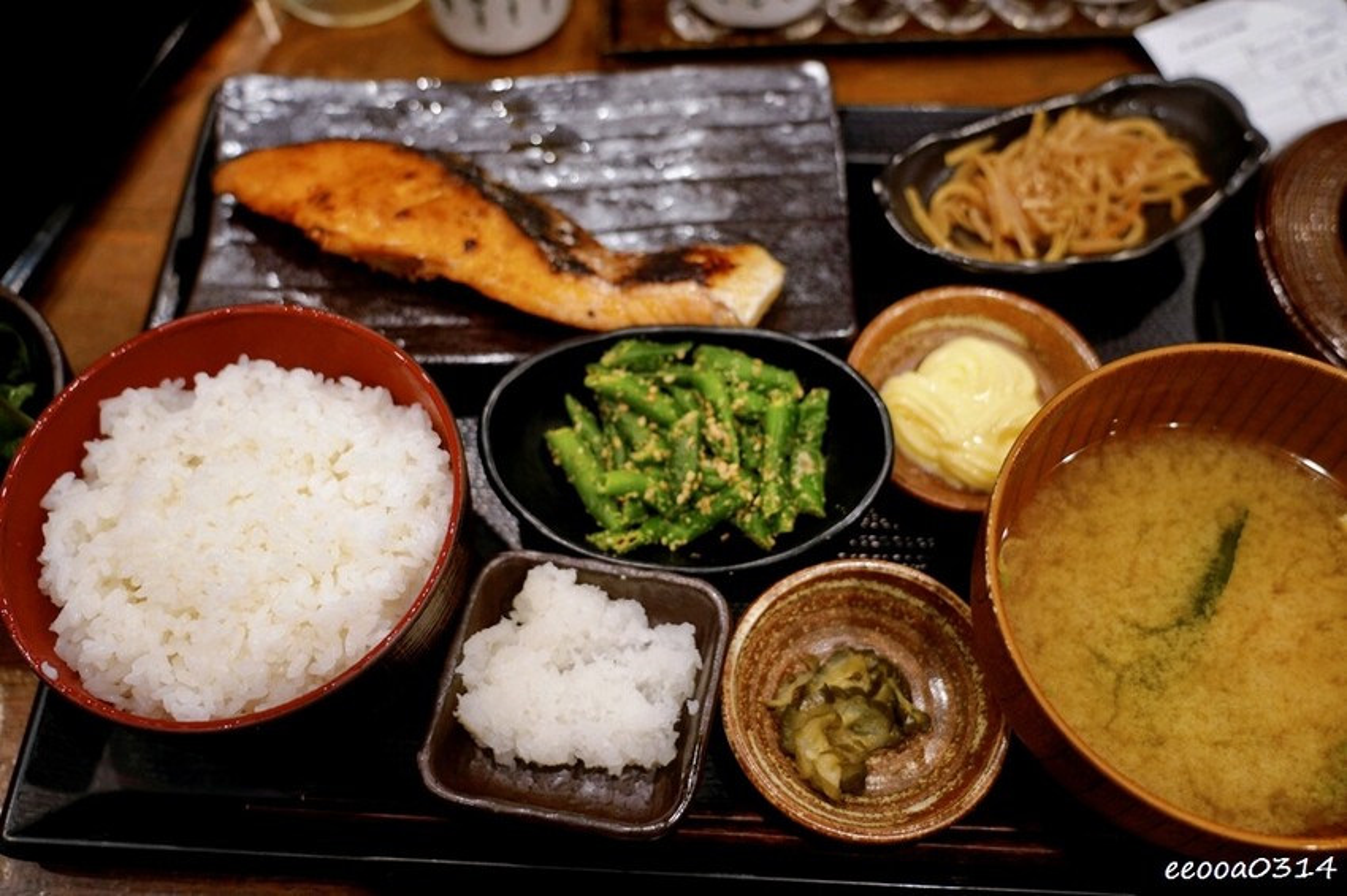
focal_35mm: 34
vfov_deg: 38.9
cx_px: 674
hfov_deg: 55.8
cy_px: 448
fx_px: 1272
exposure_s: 1/40
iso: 500
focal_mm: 34
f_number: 4
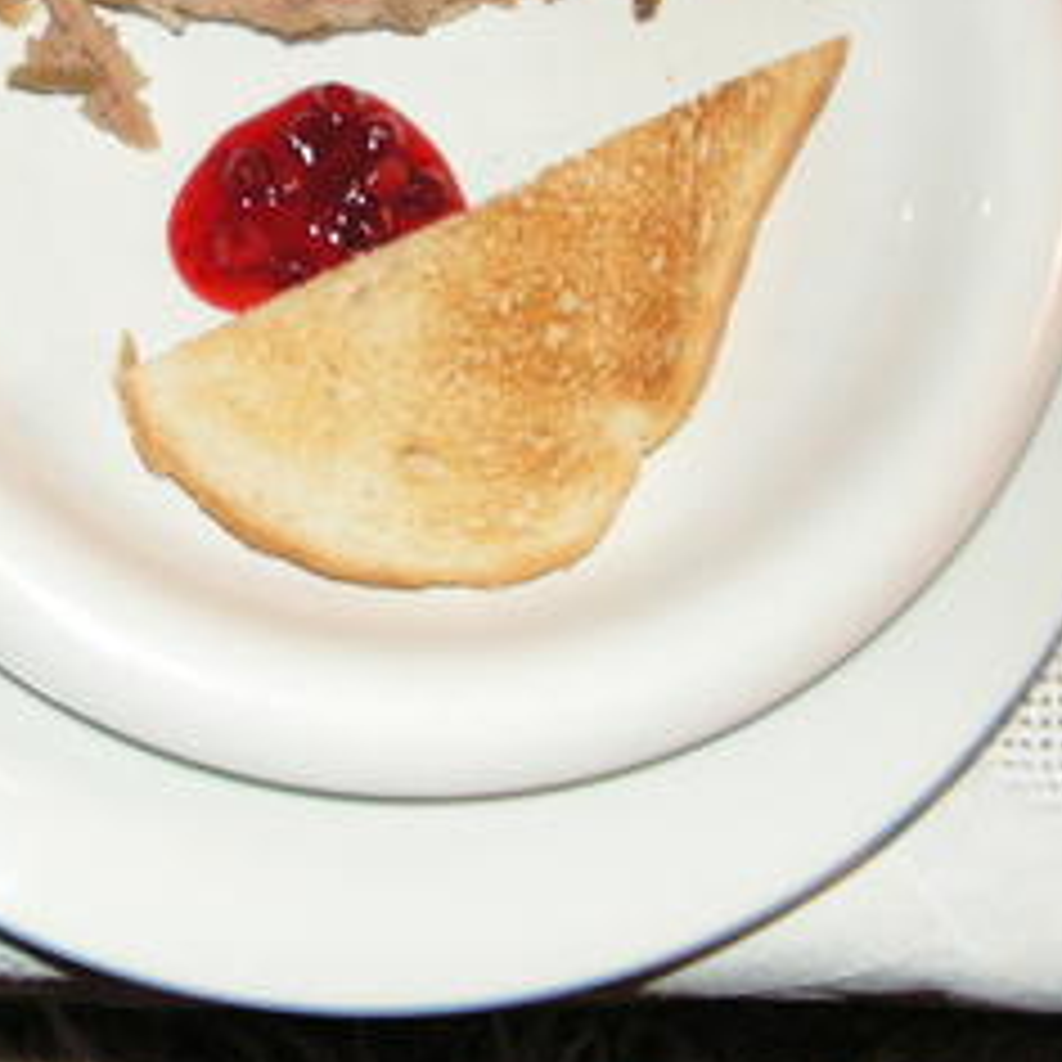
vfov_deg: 21.1
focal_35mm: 81
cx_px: 216
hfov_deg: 21.1
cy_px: 189
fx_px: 2811
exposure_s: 1/40
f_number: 3.2
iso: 160
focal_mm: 6
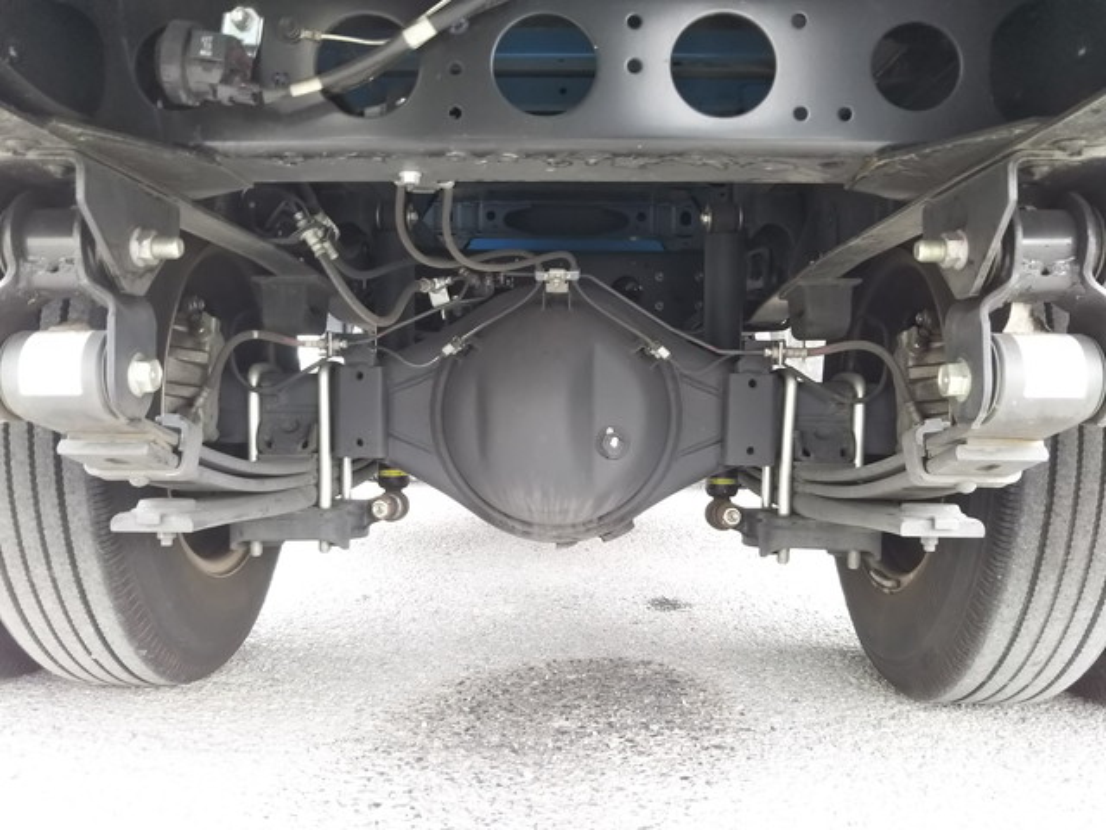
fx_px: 959
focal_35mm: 30
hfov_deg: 60.0
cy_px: 415
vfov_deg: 46.8
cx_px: 553
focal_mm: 4
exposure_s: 1/30
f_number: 2.2
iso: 80
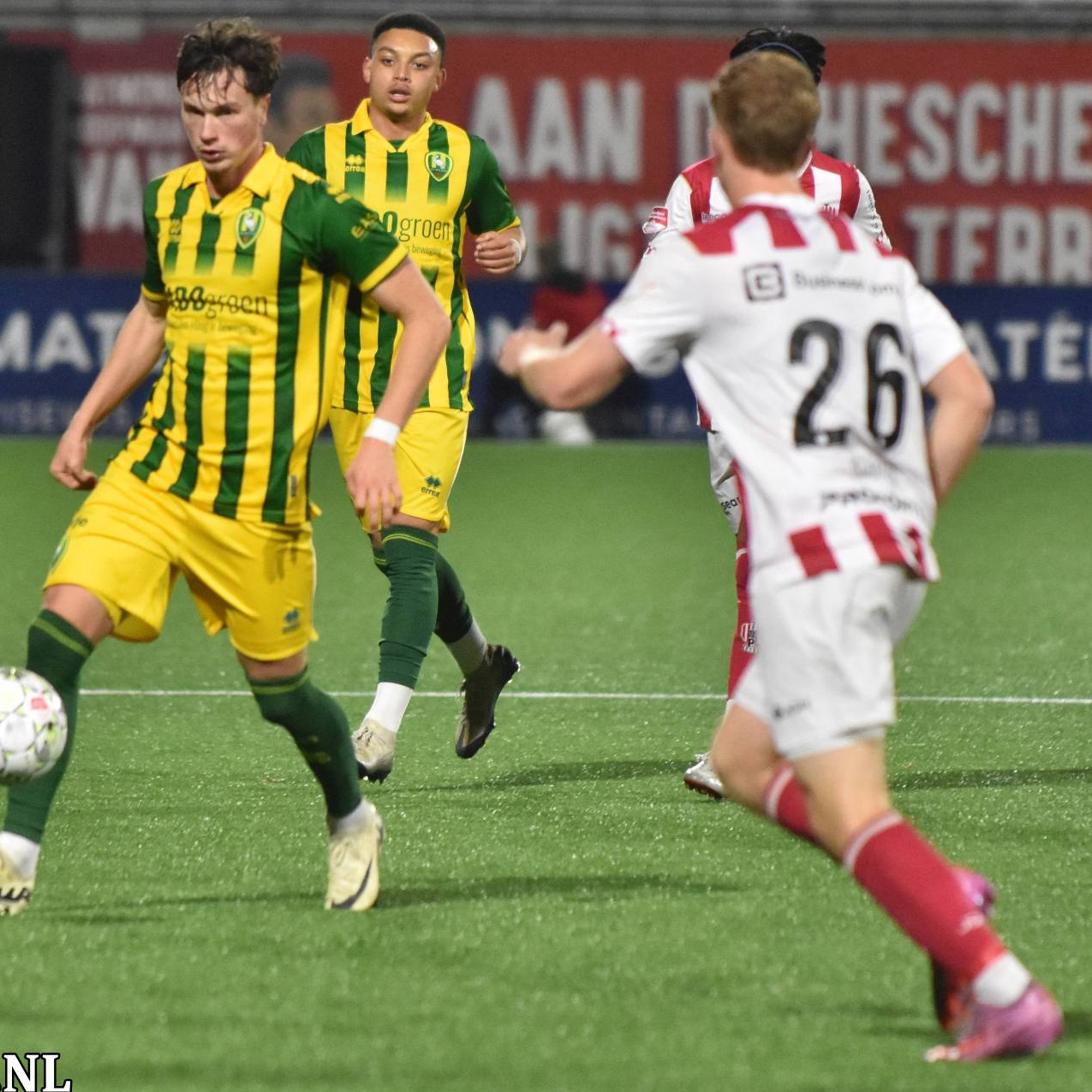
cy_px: 547
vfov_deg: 4.6
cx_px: 501
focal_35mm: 384
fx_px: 13705
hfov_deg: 4.6
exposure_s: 1/640
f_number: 2.8
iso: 2000
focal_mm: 200
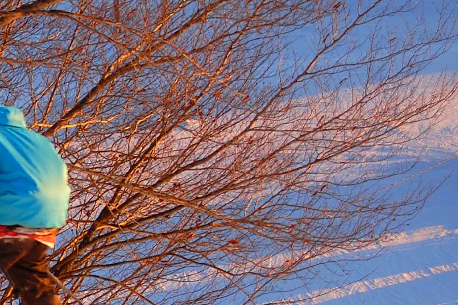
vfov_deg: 5.1
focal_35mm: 268
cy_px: 212
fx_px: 3403
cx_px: -224
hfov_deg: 7.6
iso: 200
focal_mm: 55
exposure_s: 1/250
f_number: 5.6
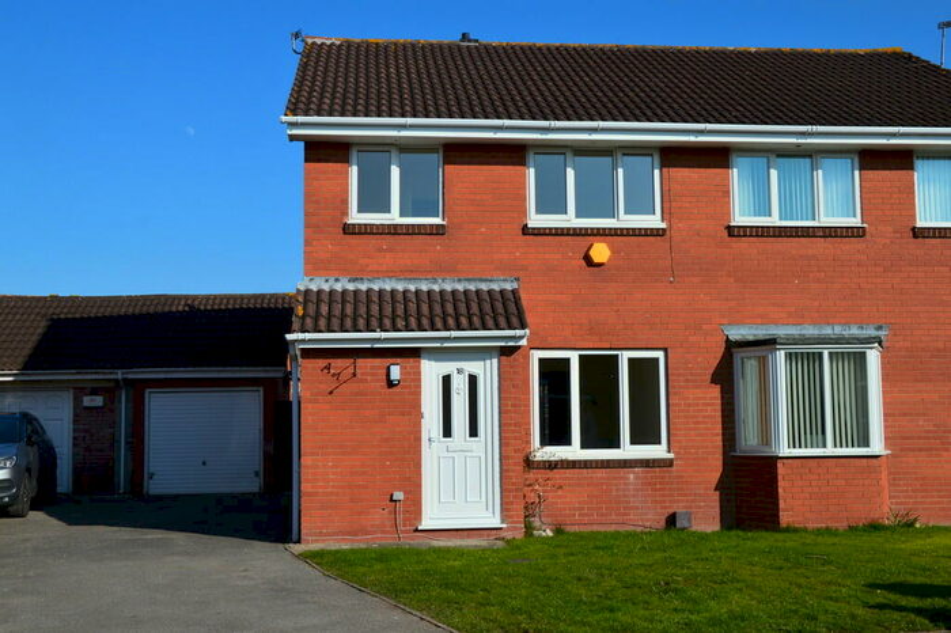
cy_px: 316
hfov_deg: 49.6
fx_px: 1030
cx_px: 476
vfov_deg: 34.2
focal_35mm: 39
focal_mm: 26
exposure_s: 1/500
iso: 320
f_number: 11
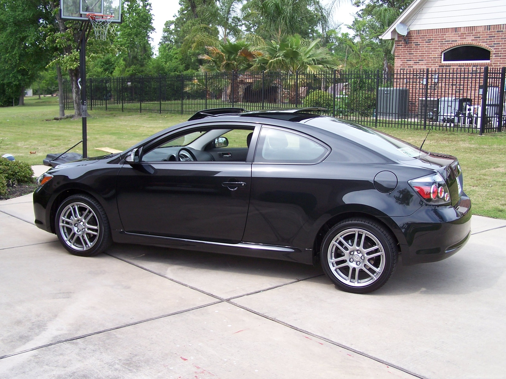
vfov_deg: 33.6
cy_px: 190
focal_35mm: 43
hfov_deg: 43.9
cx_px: 253
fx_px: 629
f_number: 2.9
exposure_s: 1/350
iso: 80
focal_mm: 7.1
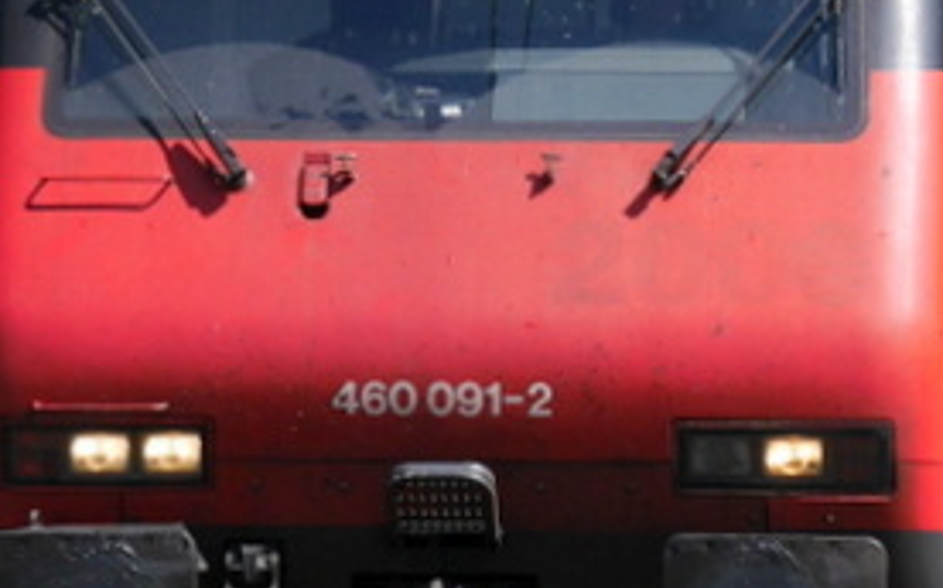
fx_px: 15793
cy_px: 34
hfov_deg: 3.4
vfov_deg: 2.1
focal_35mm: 615
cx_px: 557
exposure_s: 1/500
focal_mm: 80
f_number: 6.3
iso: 160
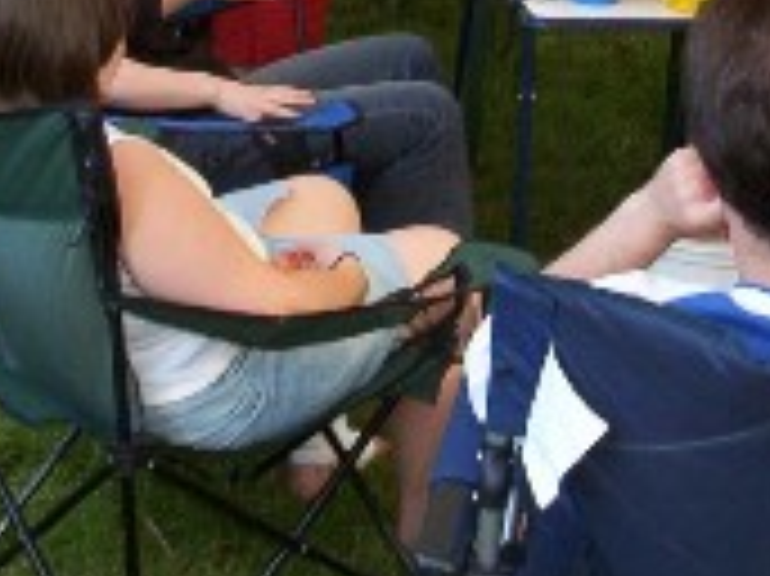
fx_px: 2045
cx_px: 340
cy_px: -76
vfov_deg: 15.6
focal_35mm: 92
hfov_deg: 21.3
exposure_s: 1/30
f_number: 4.5
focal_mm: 6
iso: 140
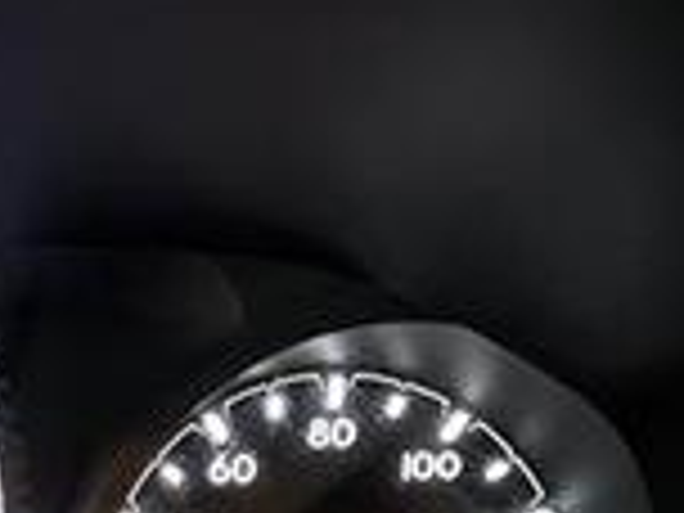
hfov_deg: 20.8
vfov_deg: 16.2
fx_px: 1699
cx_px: -194
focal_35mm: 86
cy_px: 684
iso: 500
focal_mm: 5.7
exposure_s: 1/30
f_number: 1.5
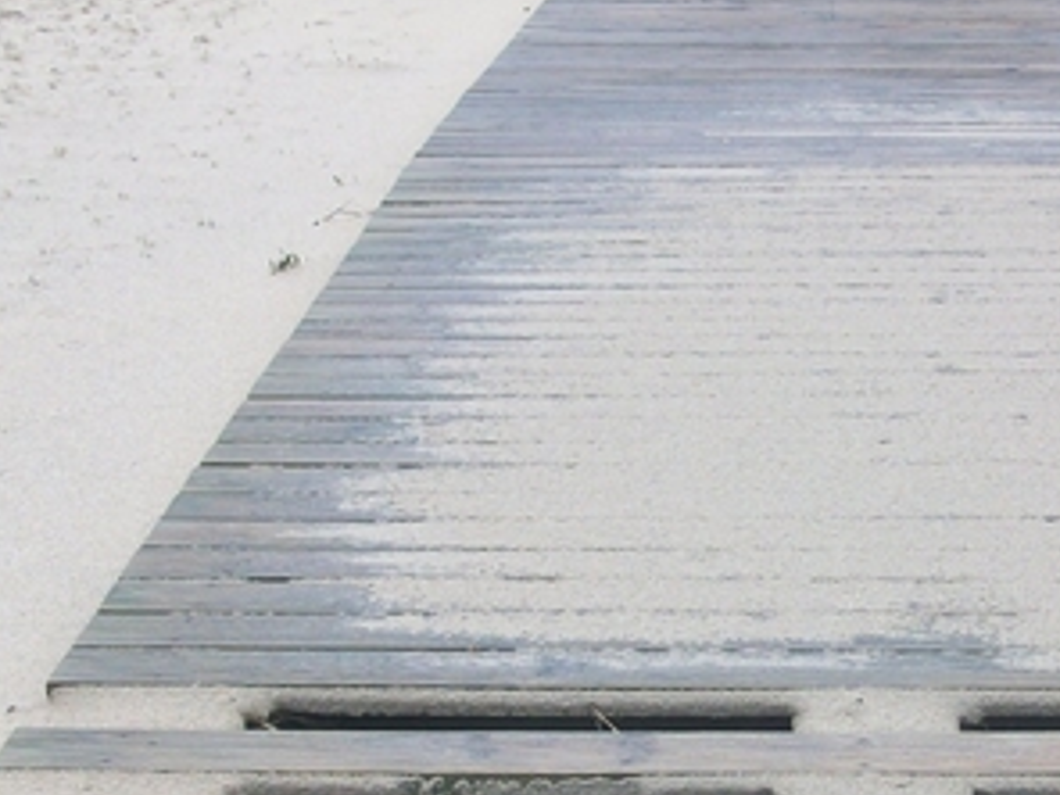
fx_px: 2817
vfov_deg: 16.1
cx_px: 827
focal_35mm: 92
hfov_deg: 21.1
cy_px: 437
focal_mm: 5.7
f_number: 2.8
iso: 64
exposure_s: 1/151
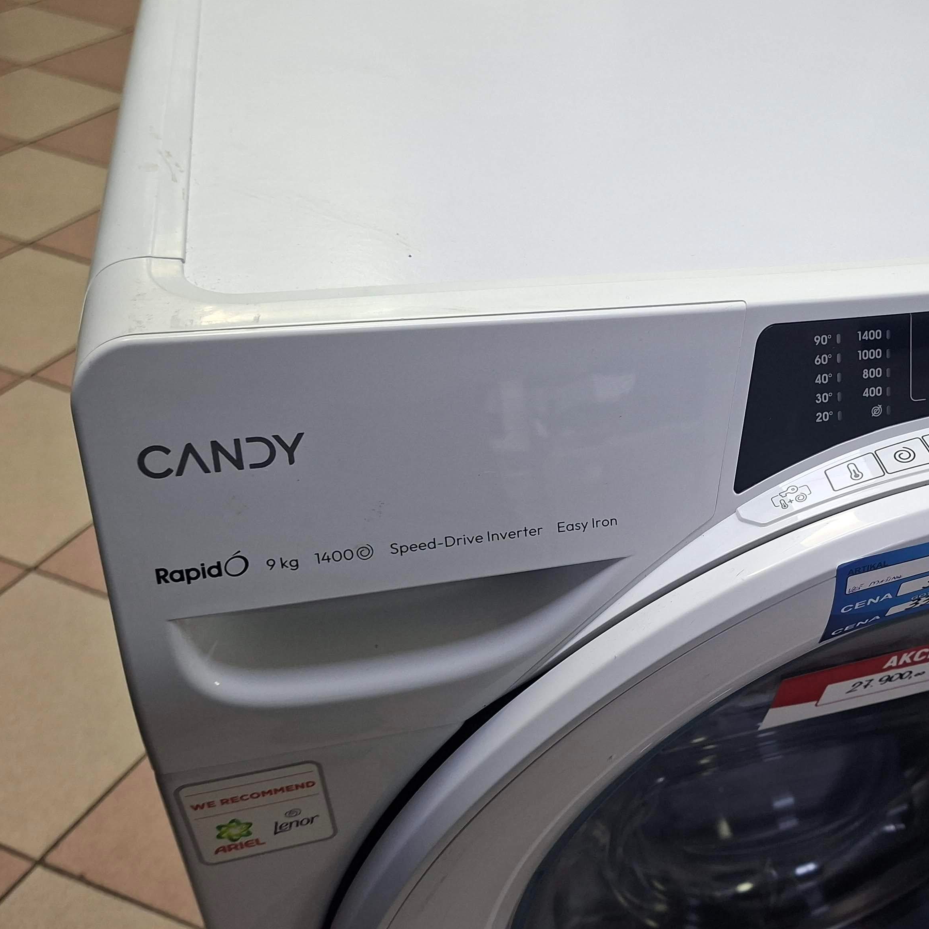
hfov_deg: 44.0
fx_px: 1063
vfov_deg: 47.2
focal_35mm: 35
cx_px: 792
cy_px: 457
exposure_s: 1/100
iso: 250
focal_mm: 5.54
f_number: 1.8
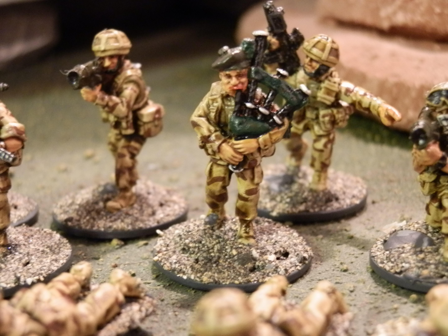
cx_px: 224
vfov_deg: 24.0
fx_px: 789
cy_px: 168
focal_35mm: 61
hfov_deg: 31.7
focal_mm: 10.99
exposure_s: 1/8
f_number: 3.7
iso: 400
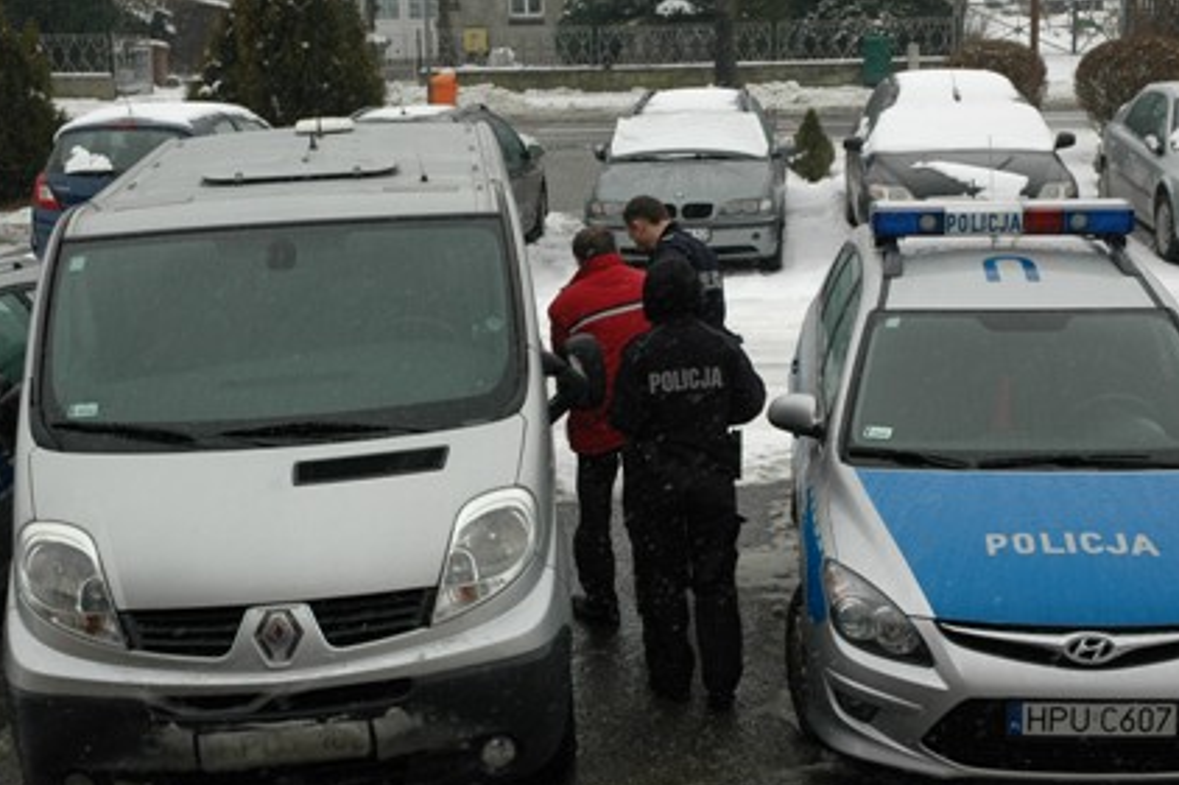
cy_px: 422
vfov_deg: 20.9
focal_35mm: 65
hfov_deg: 31.0
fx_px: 2128
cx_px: 630
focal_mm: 38
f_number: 8
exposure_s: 1/250
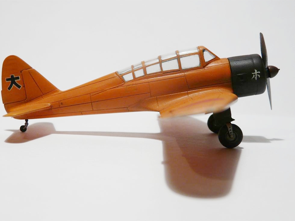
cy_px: 110
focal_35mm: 56
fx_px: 477
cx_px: 148
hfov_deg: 34.3
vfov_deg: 26.1
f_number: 3.2
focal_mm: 9.2
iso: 125
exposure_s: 1/50
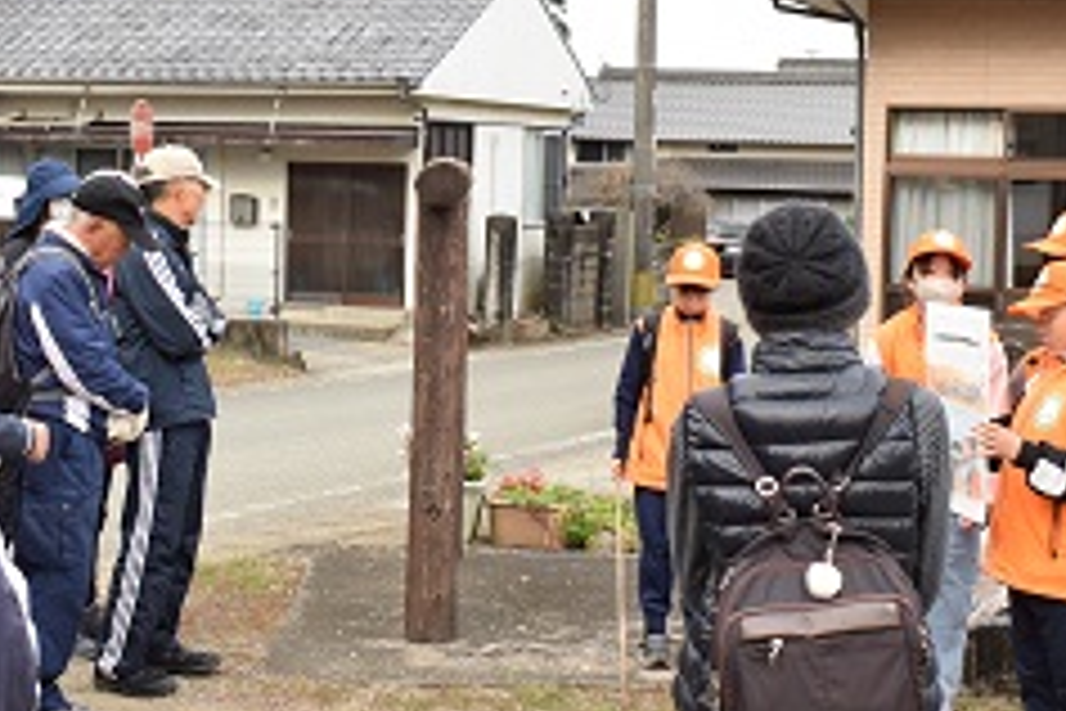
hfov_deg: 26.6
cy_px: 252
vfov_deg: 17.9
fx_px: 2250
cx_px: 432
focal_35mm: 76
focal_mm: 20
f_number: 4.5
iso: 100
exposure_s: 1/125
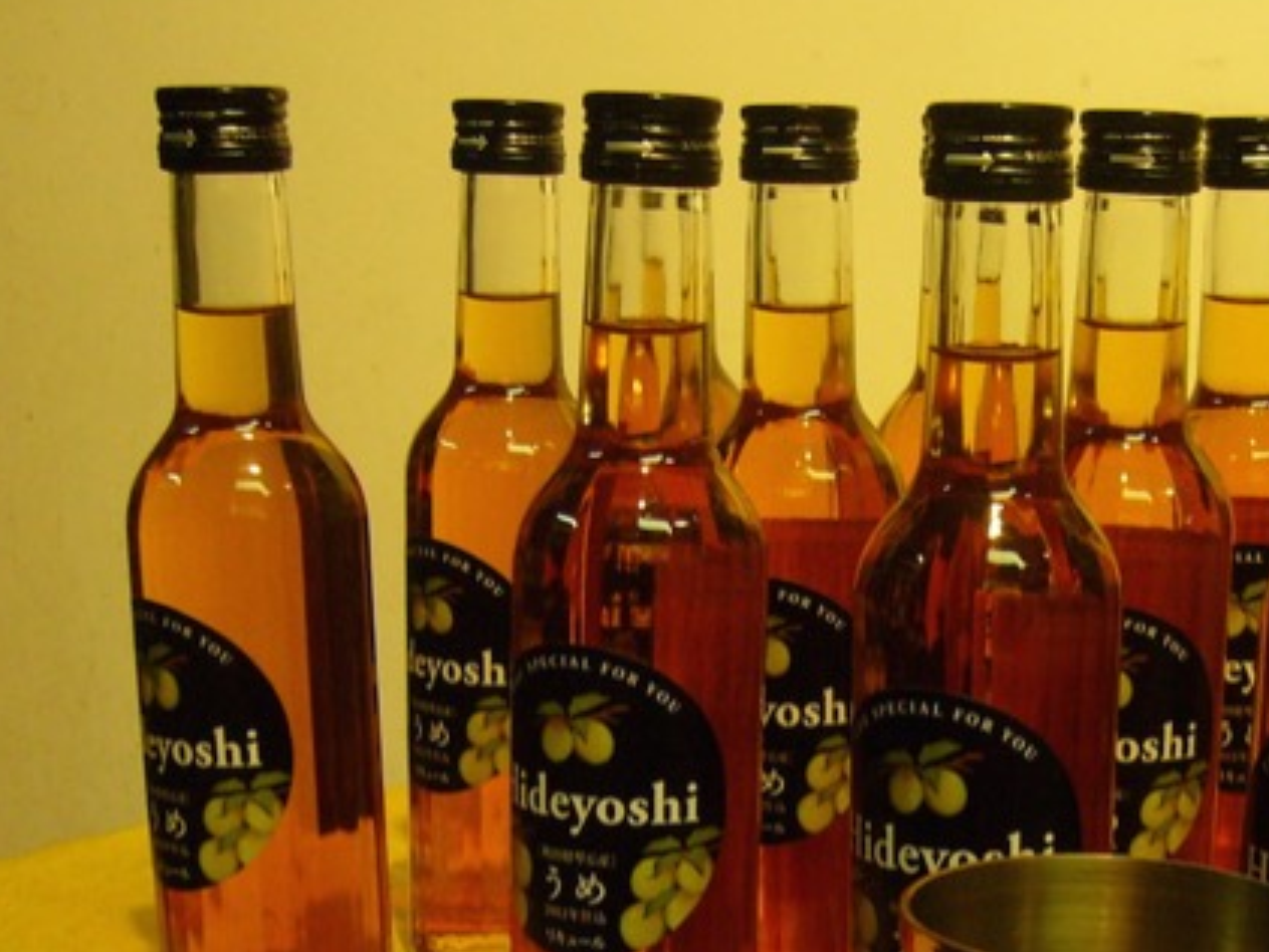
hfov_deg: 26.3
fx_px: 2677
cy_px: 838
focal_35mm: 73
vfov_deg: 19.8
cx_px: 946
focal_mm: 6.8
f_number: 3.1
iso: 200
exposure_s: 1/25
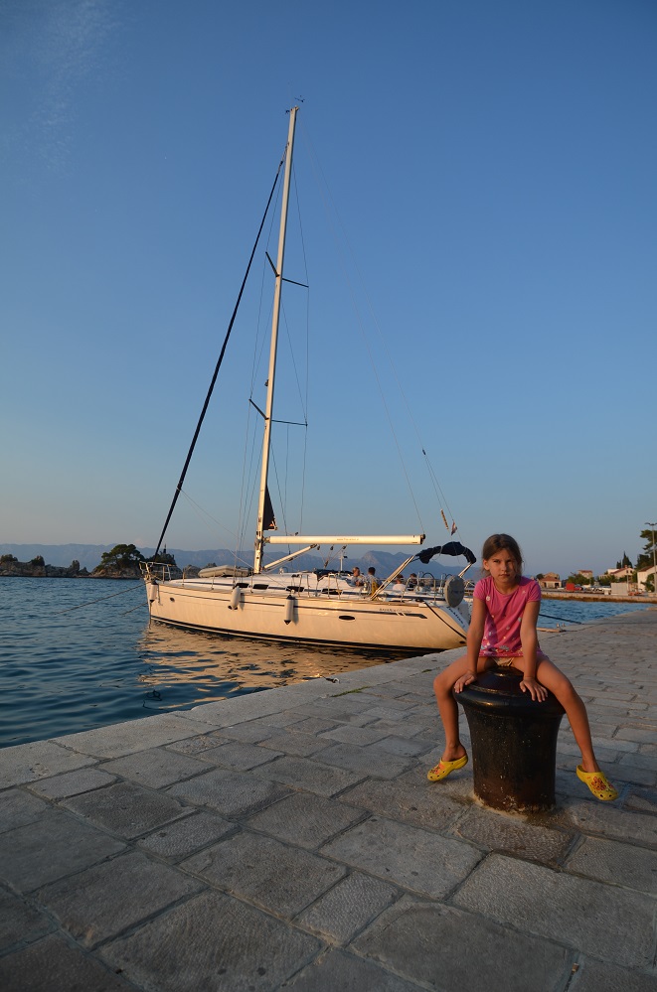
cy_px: 496
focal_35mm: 18
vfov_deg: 90.1
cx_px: 328
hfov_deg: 67.1
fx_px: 495
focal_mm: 12
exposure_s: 1/500
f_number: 4.5
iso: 125
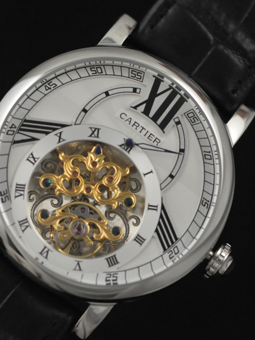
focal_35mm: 255
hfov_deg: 5.8
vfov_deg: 7.8
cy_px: 178
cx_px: 108
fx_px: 2503
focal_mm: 105
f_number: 4
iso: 1600
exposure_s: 1/2000
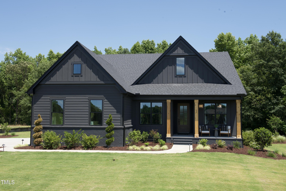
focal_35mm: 38
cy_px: 96
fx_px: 302
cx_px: 143
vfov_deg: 35.1
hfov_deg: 50.7
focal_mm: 38
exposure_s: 1/80
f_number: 11
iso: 100
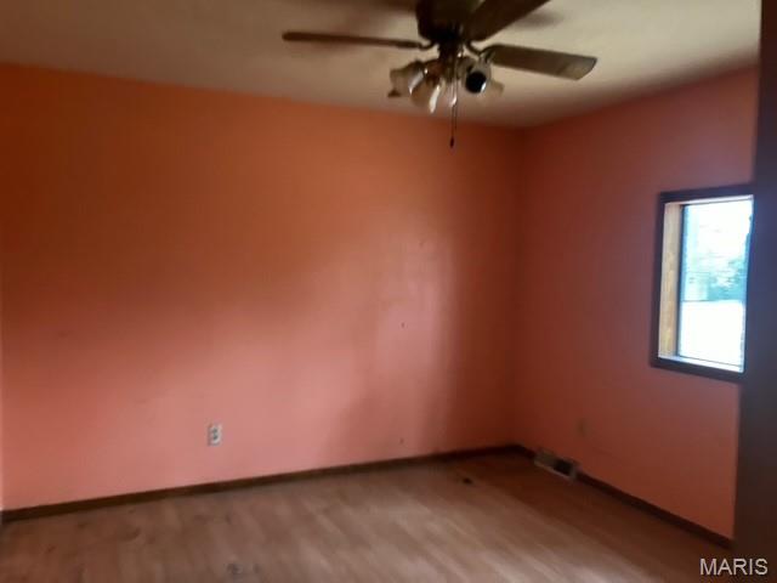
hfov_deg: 63.4
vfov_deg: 49.7
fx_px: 628
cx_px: 388
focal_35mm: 28
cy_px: 292
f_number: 1.8
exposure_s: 1/60
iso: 320
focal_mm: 3.99
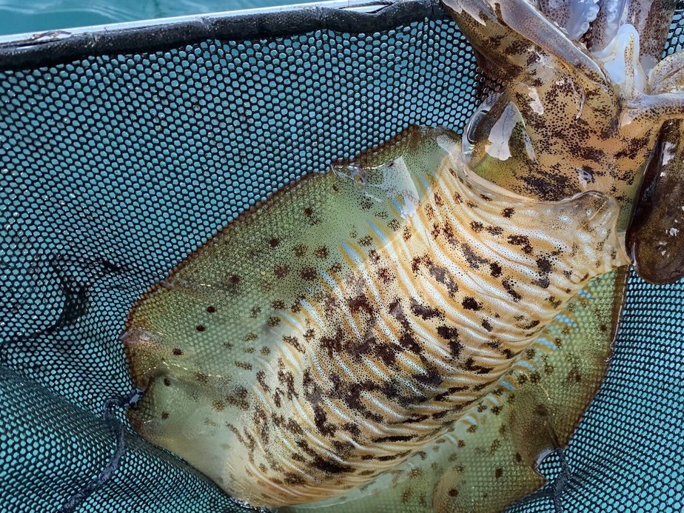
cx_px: 375
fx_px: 711
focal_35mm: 36
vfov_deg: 39.6
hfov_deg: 51.3
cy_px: 226
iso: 125
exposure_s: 1/60
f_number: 1.8
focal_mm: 4.25
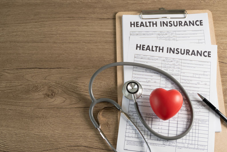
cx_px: 111
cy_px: 87
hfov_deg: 37.5
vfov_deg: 25.5
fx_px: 334
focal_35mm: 53
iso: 100
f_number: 2.8
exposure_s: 1/200
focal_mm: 28
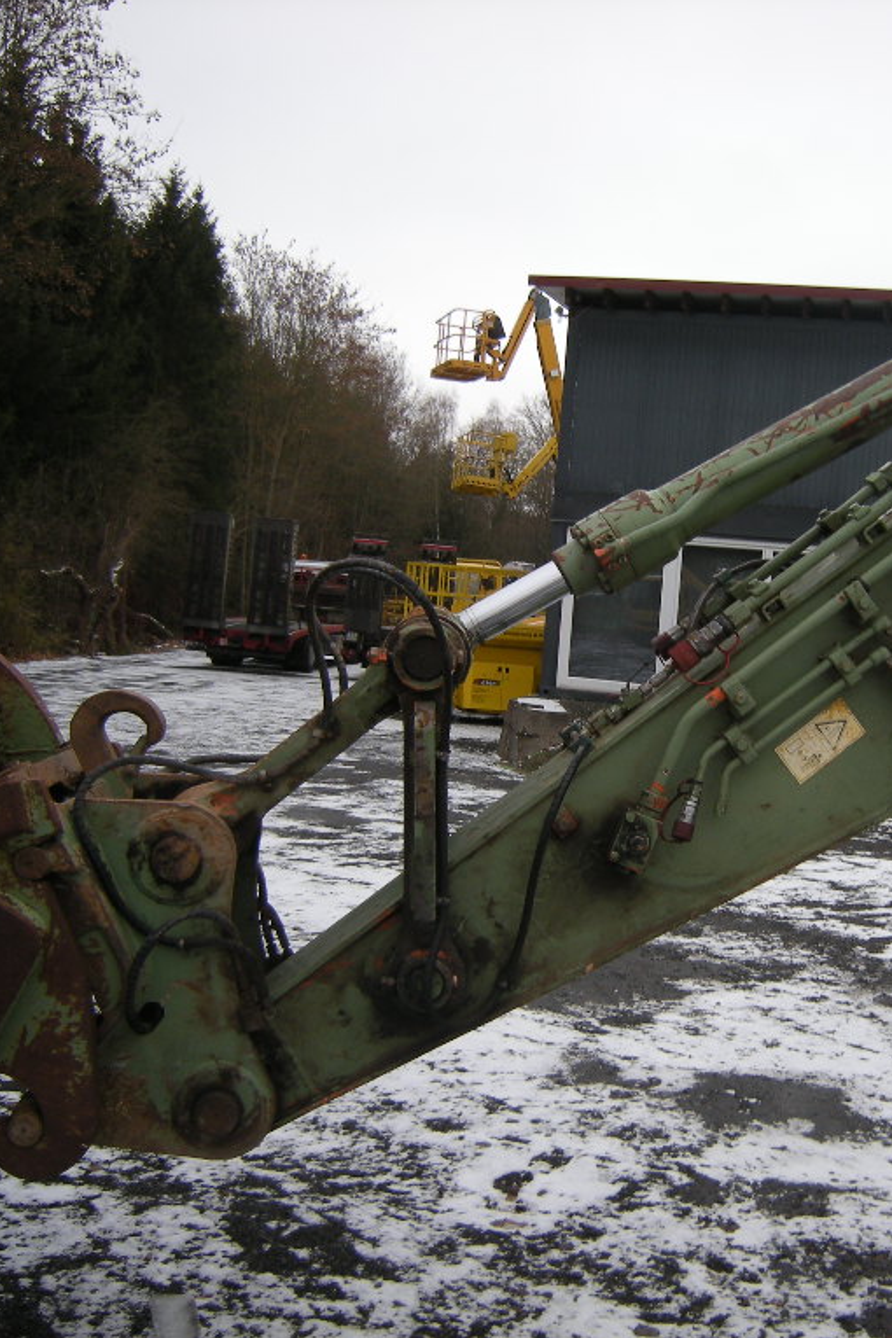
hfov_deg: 33.4
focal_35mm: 39
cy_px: 668
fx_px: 1449
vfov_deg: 49.6
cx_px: 691
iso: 64
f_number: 2.8
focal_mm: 4.7
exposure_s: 1/116
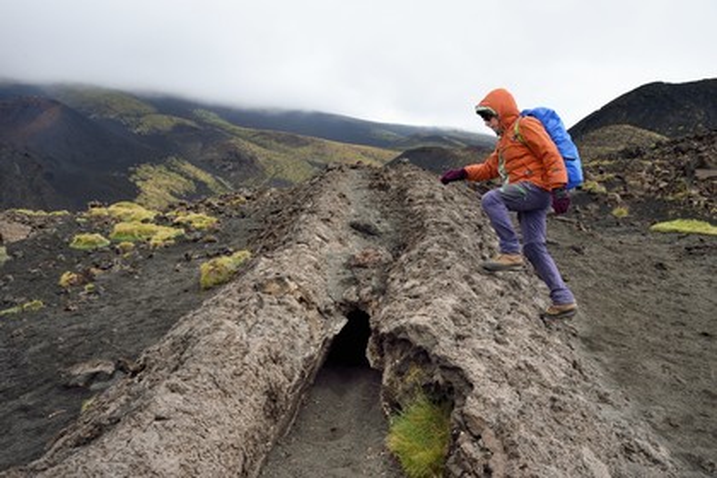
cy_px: 239
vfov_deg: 41.1
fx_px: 637
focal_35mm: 32
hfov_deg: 58.7
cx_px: 358
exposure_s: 1/200
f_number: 13
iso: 800
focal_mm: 32
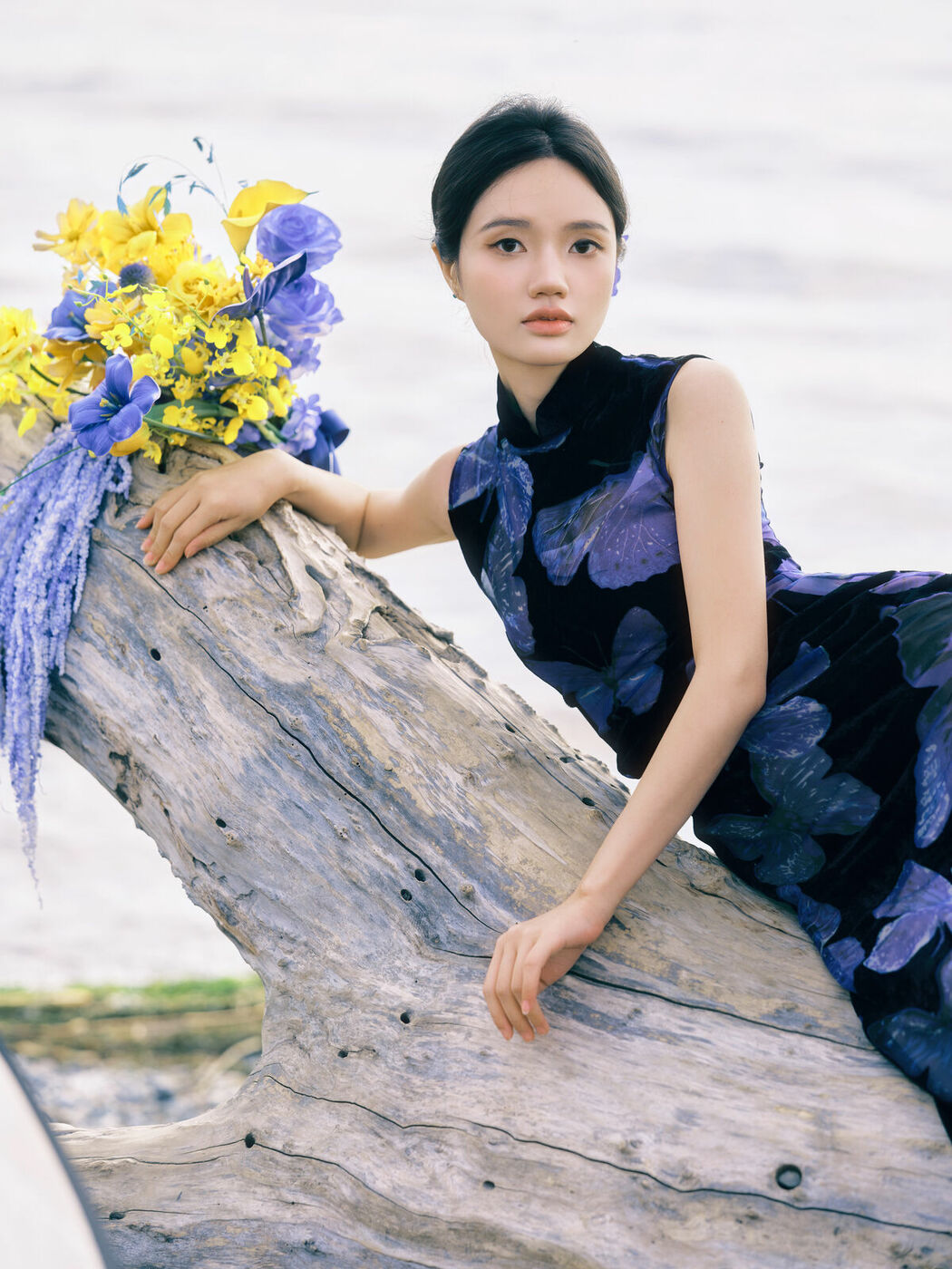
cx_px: 476
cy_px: 634
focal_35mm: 87
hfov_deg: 17.0
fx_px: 3190
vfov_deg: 22.5
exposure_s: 1/400
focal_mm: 110
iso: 100
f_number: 3.6
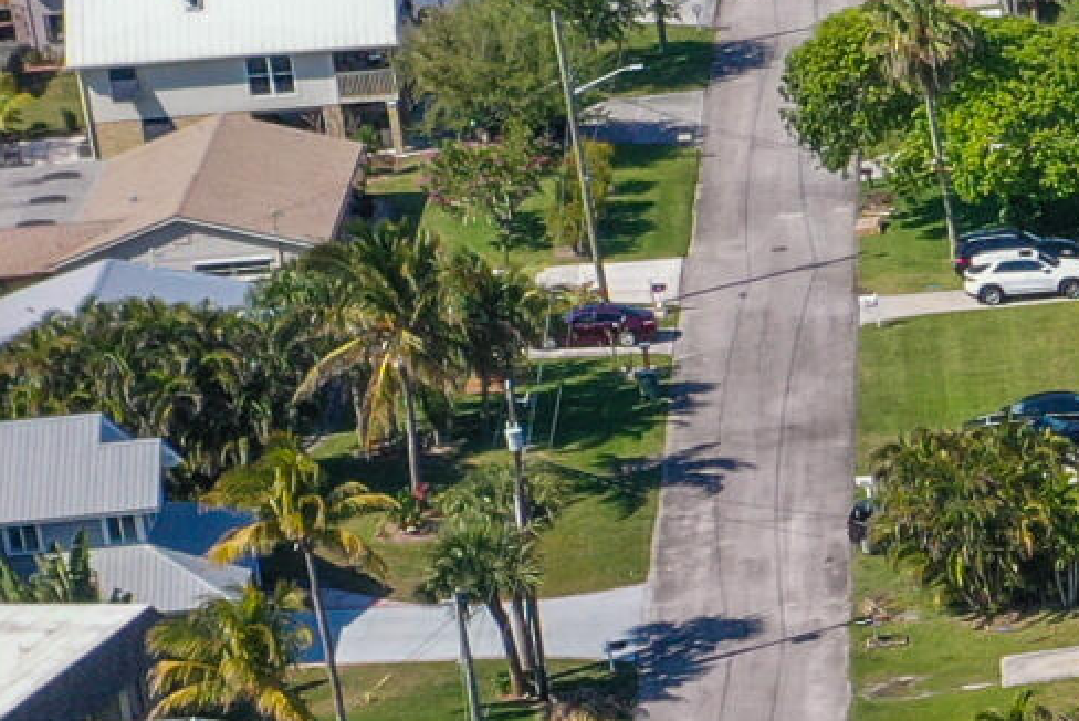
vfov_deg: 8.0
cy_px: 659
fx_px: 5158
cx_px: 2569
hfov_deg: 10.4
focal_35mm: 172
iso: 100
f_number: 5.6
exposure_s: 1/400
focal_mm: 10.26
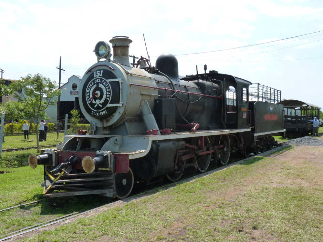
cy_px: 121
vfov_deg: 40.7
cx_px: 162
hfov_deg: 52.6
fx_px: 327
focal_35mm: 35
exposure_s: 1/320
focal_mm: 6.2
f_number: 5.6
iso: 125
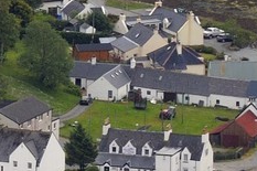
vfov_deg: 1.0
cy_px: 194
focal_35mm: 1371
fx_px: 9780
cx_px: -534
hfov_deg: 1.5
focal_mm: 200
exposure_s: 1/800
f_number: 10
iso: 800
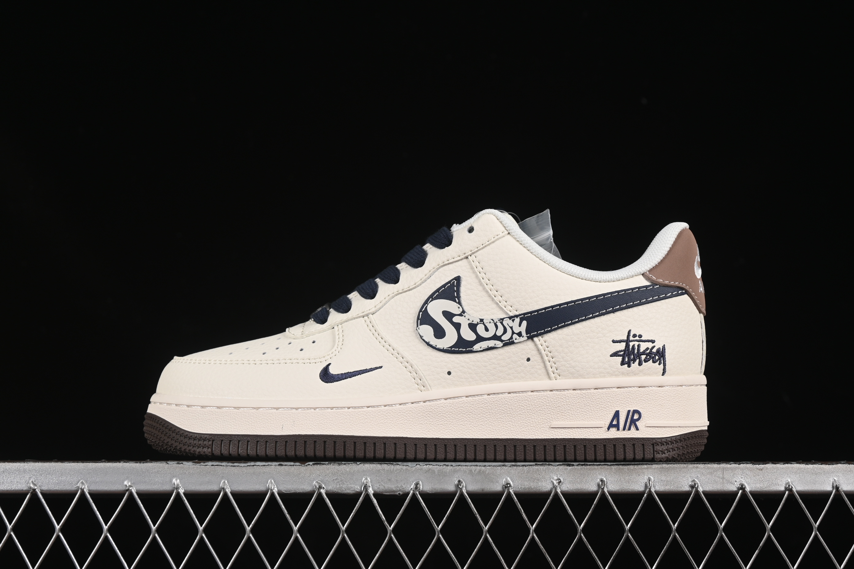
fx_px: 1779
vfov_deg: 18.2
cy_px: 284
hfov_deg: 27.0
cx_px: 427
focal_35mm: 75
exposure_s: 1/80
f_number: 8
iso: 160
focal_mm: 50
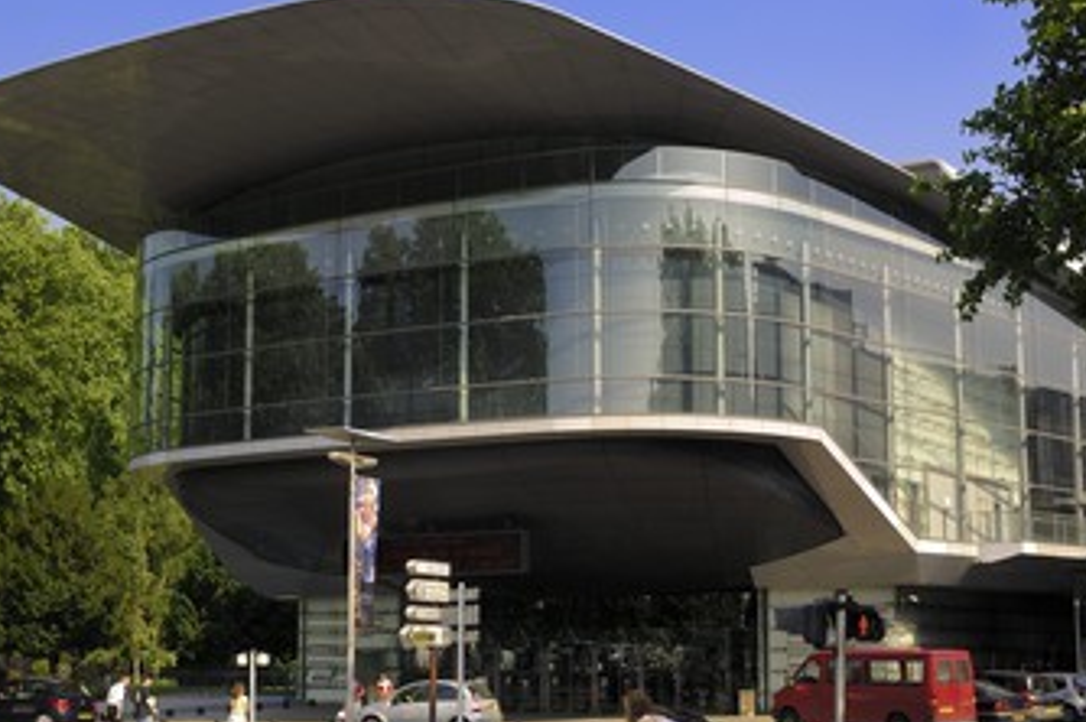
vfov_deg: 25.4
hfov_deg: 37.6
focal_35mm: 53
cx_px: 535
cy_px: 413
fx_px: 1597
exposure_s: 1/90
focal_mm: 28
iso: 100
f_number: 7.1
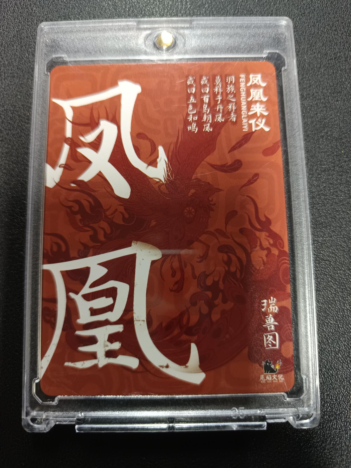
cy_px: 234
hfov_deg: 56.8
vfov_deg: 71.6
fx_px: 324
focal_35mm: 24
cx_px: 176
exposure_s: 1/33.3
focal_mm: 5.31
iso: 851
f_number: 1.7
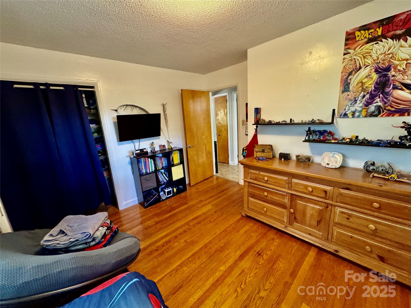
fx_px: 166
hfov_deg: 102.1
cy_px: 154
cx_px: 206
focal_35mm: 14
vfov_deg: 85.7
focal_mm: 2.22
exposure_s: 1/60
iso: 640
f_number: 2.2
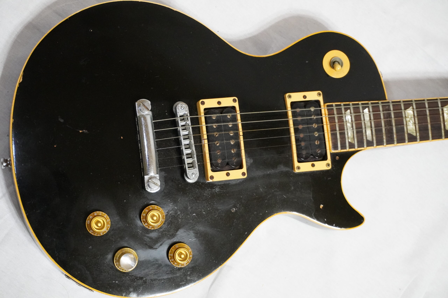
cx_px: 224
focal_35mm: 75
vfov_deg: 18.2
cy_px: 149
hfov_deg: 27.0
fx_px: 933
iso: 6400
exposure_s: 1/60
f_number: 5.6
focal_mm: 50
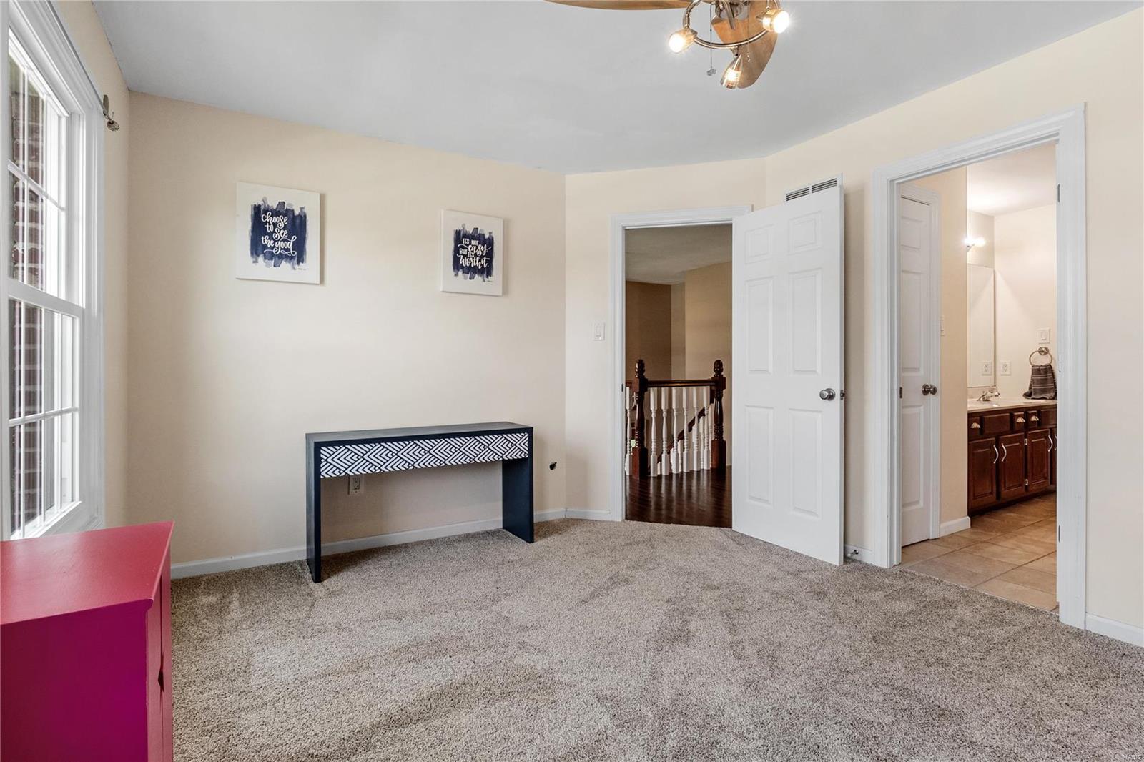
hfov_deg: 96.7
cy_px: 381
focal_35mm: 16
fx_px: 508
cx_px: 572
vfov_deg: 73.7
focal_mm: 8
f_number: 8
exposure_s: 1/25
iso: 400
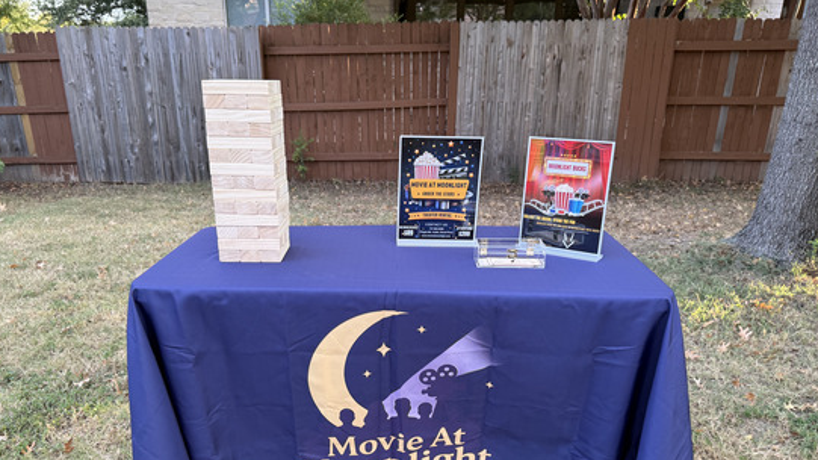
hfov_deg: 66.1
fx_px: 629
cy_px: 298
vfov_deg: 39.8
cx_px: 395
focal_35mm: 29
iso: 80
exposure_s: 1/121
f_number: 1.78
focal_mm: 6.76
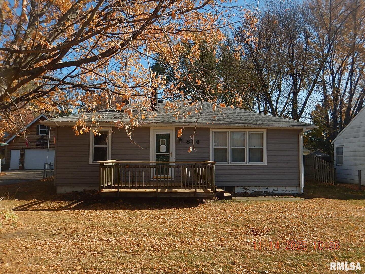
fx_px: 306
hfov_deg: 61.7
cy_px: 137
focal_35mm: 29
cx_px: 182
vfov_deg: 48.2
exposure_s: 1/800
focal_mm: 5.1
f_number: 4.1
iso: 125
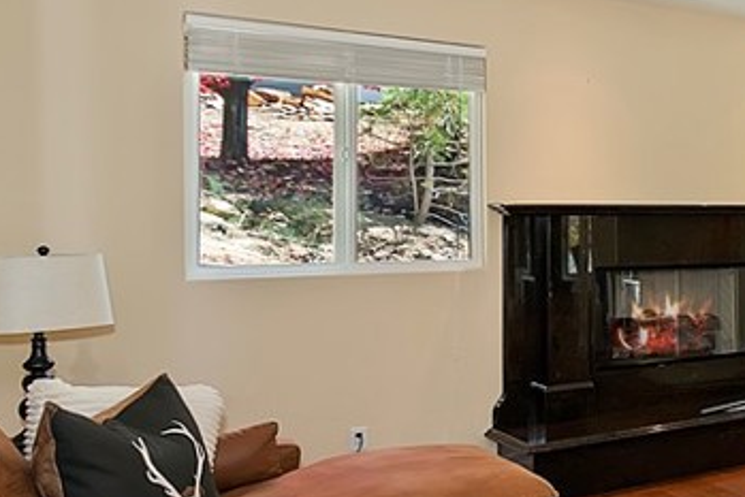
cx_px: 1048
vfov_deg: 30.5
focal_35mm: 44
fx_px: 911
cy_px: 234
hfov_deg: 30.6
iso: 400
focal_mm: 10
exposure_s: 1/30
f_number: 8
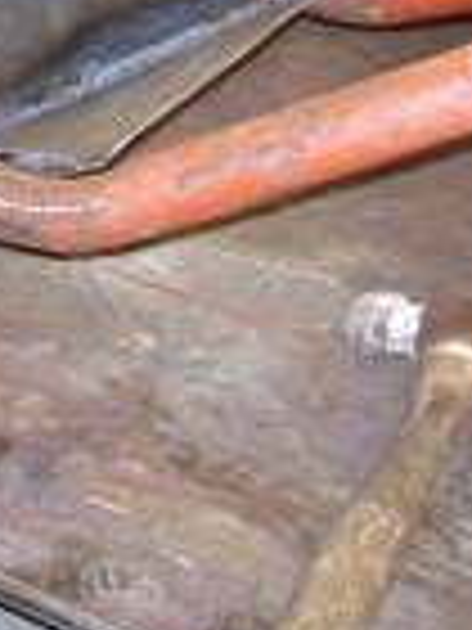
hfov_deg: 8.9
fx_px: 2800
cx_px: -553
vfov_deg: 12.6
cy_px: -29
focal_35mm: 154
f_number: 2.7
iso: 200
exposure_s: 1/64
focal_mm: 6
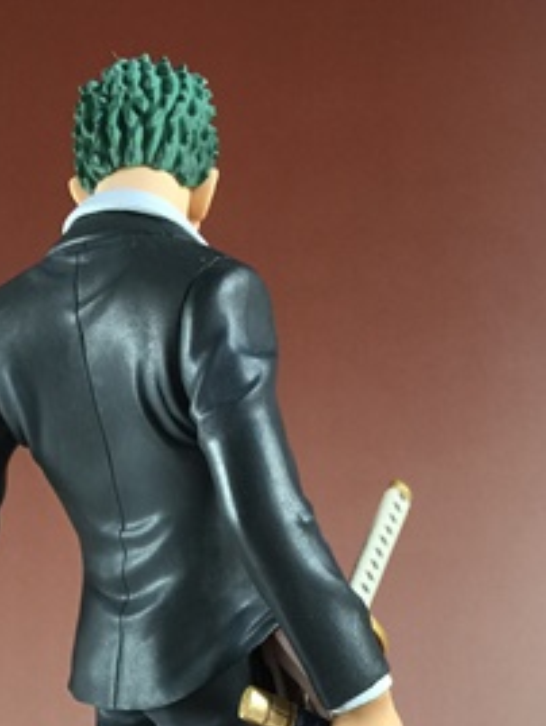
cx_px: 292
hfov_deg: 21.3
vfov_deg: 25.4
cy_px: 861
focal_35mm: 69
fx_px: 1450
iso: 50
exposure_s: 1/33
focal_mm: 4.15
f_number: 2.2
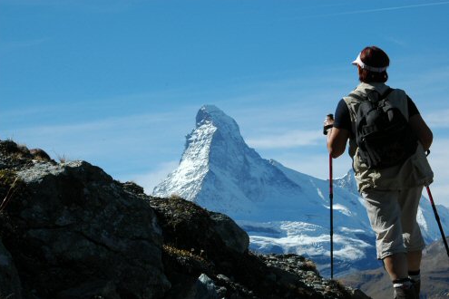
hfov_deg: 19.3
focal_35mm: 106
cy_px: 150
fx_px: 1322
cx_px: 224
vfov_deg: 12.9
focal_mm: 70
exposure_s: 1/250
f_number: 11
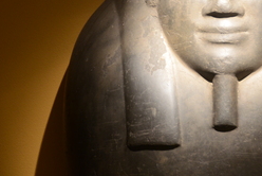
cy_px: 31
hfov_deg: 9.7
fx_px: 1545
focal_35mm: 212
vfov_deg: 6.5
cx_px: 226
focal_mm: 80
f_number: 5
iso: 1000
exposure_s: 1/20
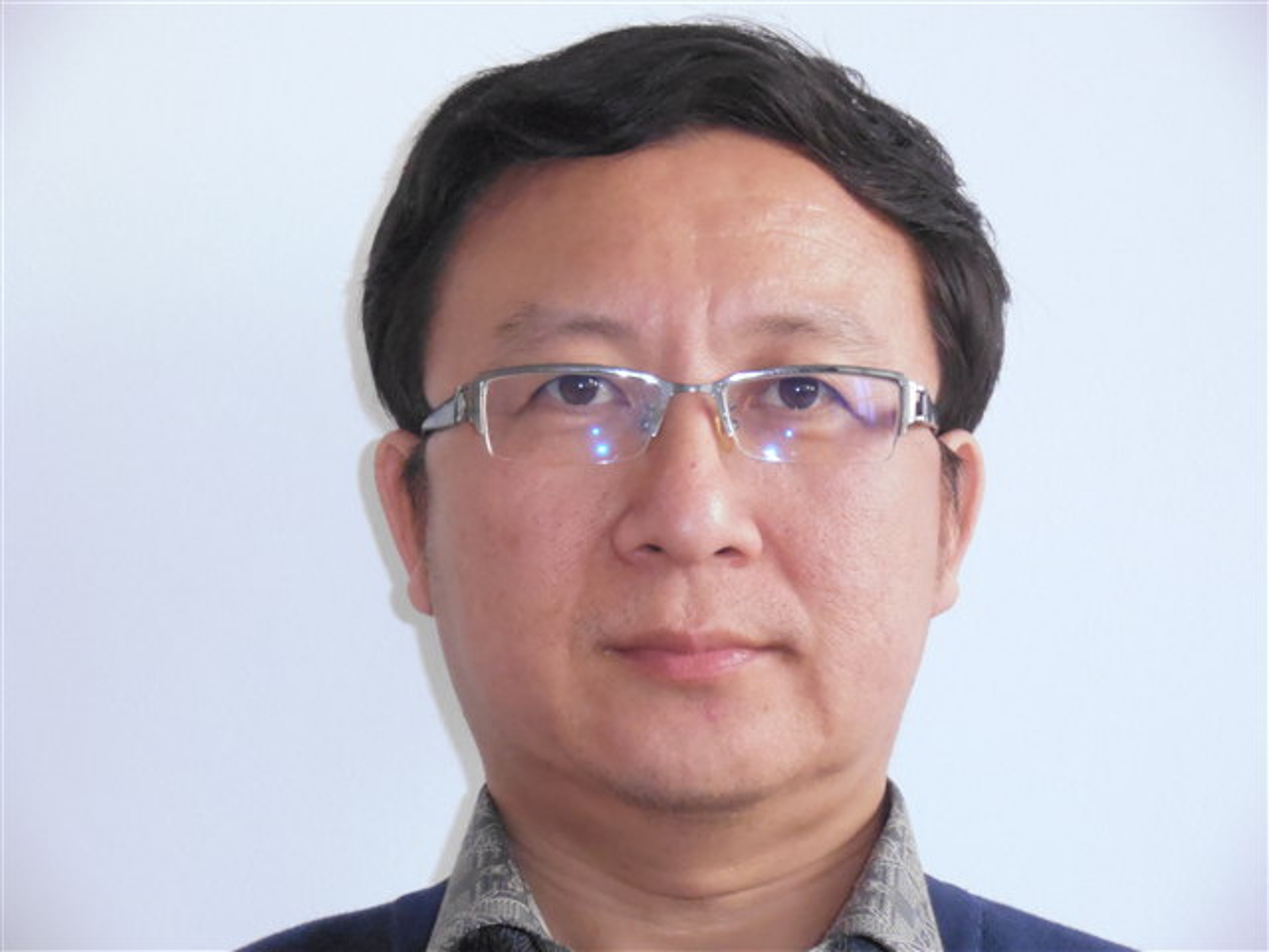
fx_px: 4509
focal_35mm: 123
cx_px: 634
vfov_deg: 12.0
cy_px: 476
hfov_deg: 16.0
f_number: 5.5
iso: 800
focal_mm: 21.79
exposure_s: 1/100
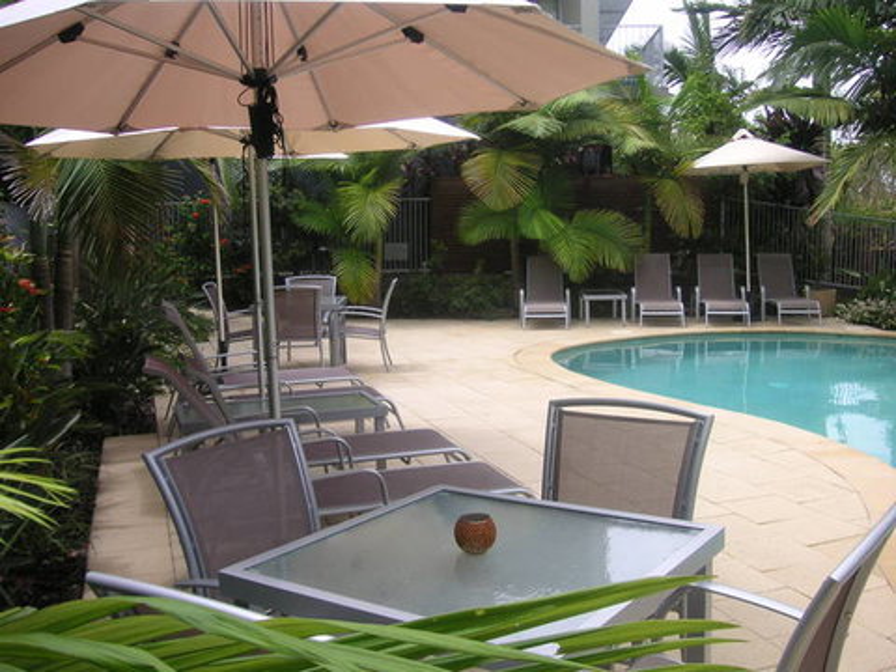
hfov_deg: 50.1
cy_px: 336
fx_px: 958
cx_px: 448
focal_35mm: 37
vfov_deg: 38.7
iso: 50
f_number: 2.8
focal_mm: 6.1
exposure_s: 1/500
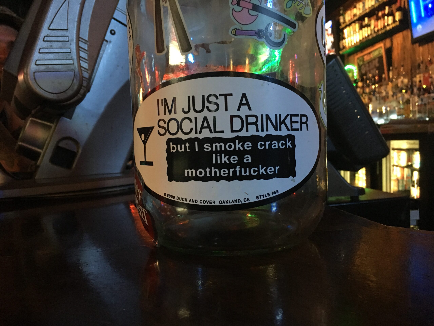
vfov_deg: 48.2
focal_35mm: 29
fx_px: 364
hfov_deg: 61.7
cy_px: 163
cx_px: 217
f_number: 2.2
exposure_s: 1/15
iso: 400
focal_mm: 4.15
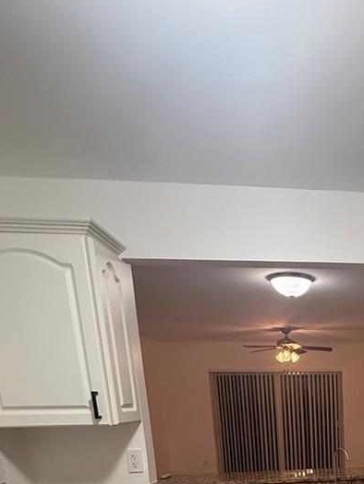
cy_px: 500
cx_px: 369
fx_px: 448
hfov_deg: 38.8
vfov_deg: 46.1
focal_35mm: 32
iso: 250
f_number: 2.2
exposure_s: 1/120
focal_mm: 2.22
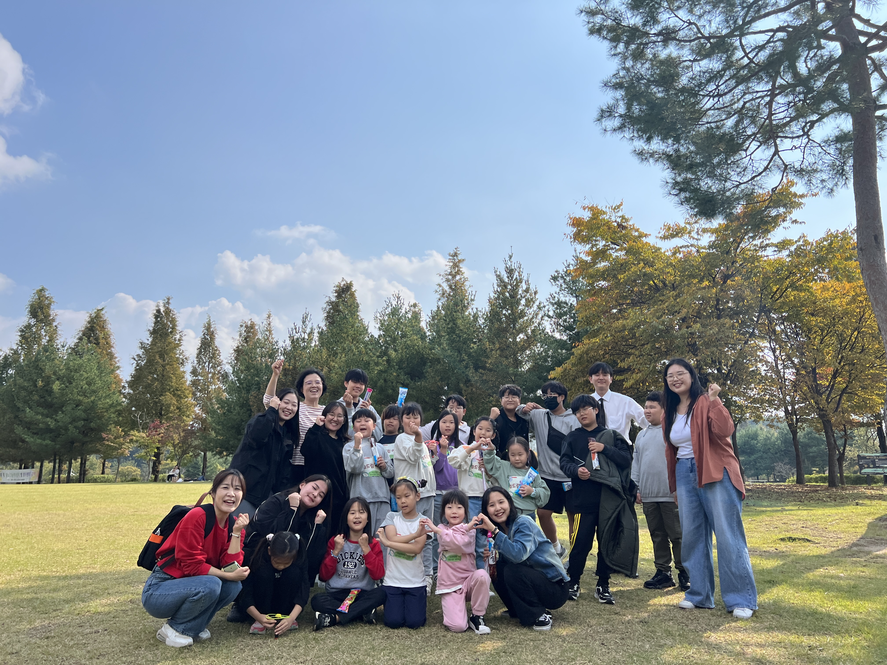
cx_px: 444
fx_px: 666
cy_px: 332
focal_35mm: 26
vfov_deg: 53.1
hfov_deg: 67.3
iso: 50
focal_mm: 5.7
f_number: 1.5
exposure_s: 1/3460
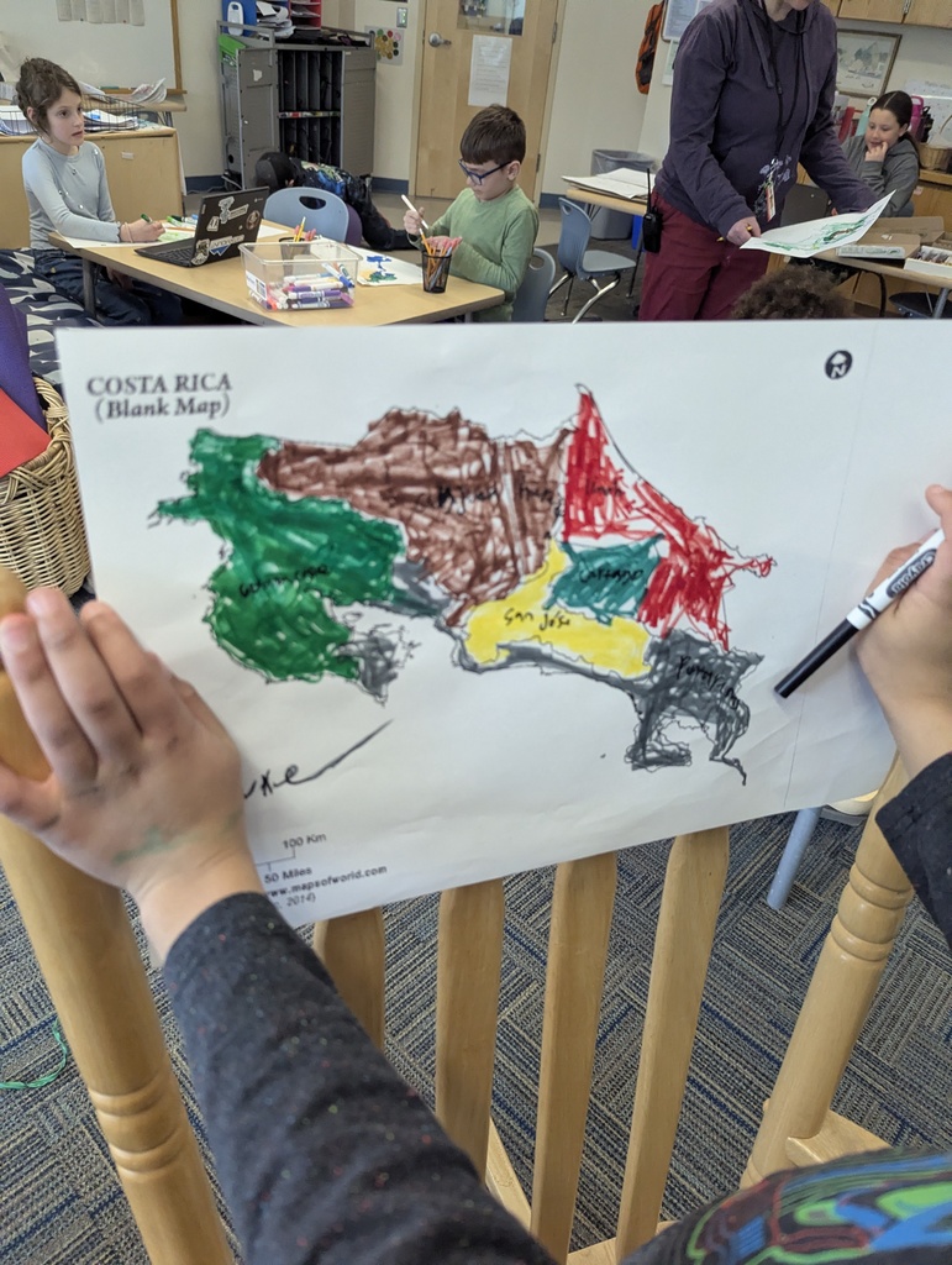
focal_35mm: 24
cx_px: 476
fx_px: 878
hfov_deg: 56.9
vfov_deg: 71.5
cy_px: 632
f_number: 1.85
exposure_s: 1/269
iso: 1456
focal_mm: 6.81
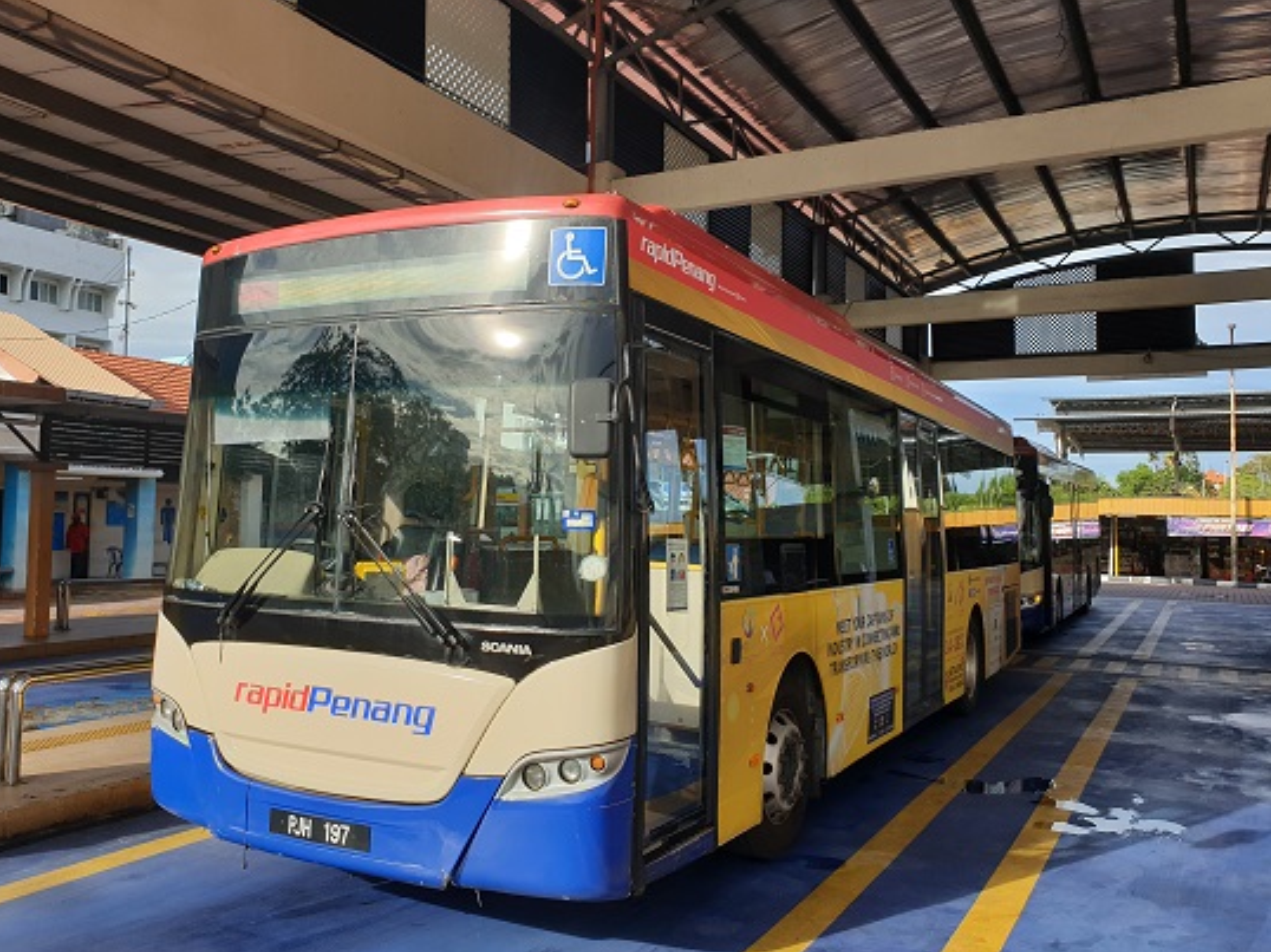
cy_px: 468
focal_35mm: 29
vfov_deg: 48.2
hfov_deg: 61.5
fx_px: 1064
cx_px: 572
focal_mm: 4.3
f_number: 2.4
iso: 50
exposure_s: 1/1506
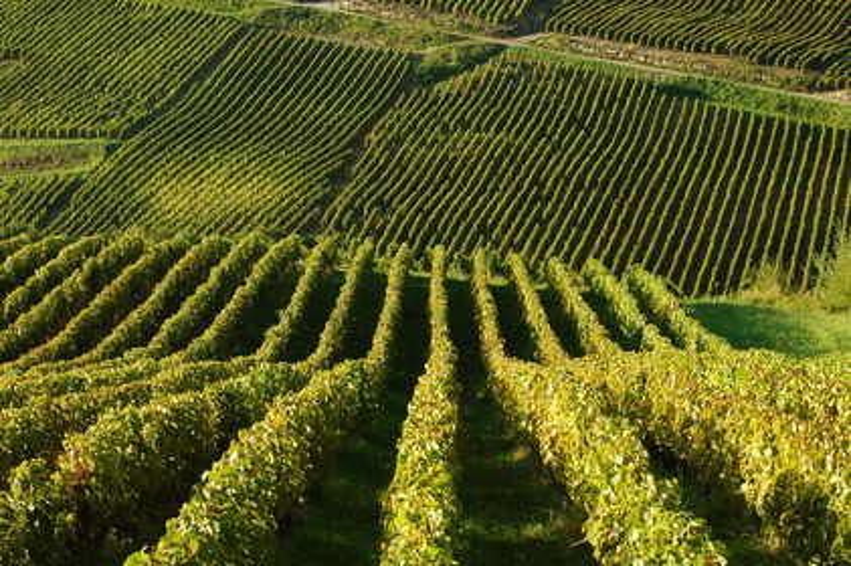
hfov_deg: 19.5
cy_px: 283
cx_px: 426
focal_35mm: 105
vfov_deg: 13.0
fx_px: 2480
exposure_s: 1/125
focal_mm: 70
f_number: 8
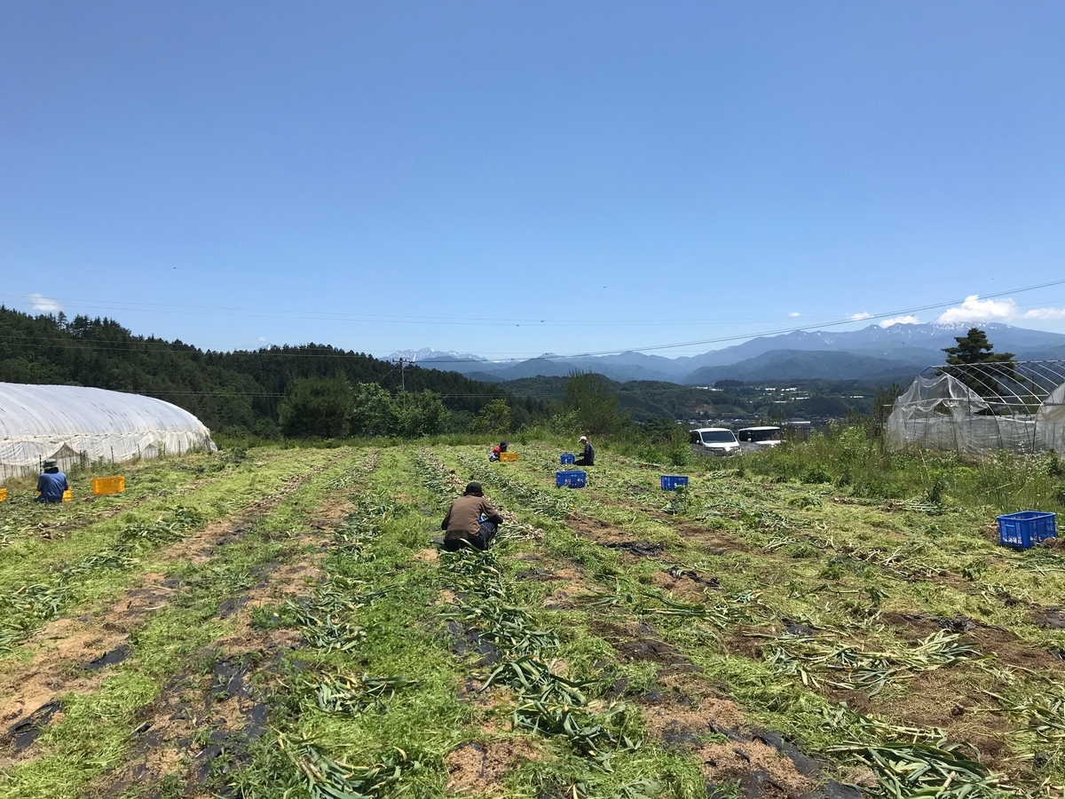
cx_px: 532
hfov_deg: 63.4
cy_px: 400
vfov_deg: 49.7
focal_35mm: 28
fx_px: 861
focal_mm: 3.99
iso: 20
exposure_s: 1/2907
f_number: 1.8
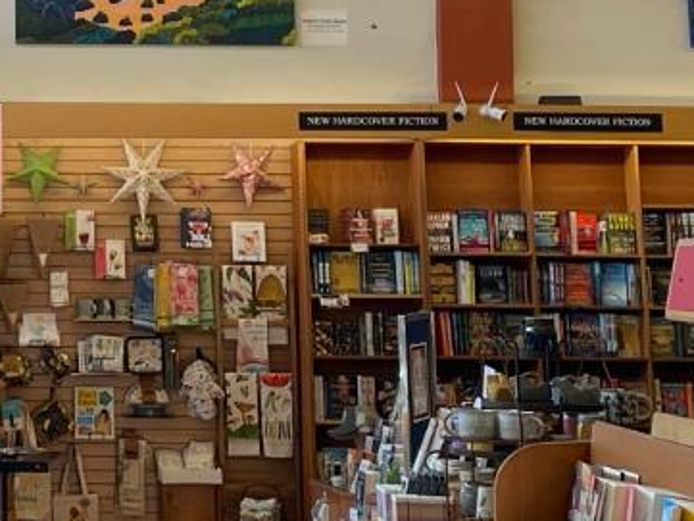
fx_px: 2166
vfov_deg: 13.5
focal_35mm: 108
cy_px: -39
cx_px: -115
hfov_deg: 17.4
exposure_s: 1/120
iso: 32
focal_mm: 4.2
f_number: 1.6
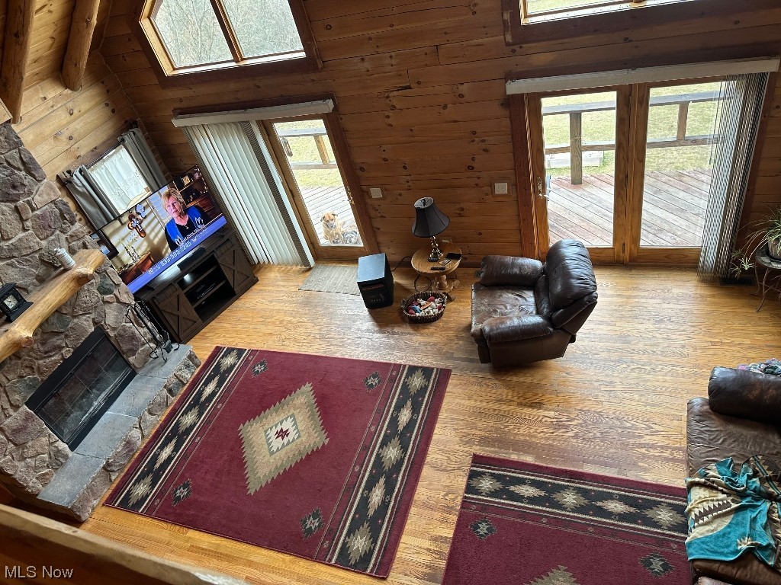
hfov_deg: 71.6
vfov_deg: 56.8
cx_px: 390
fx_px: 541
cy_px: 292
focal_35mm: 24
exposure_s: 1/120
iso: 160
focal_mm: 6.86
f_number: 1.78
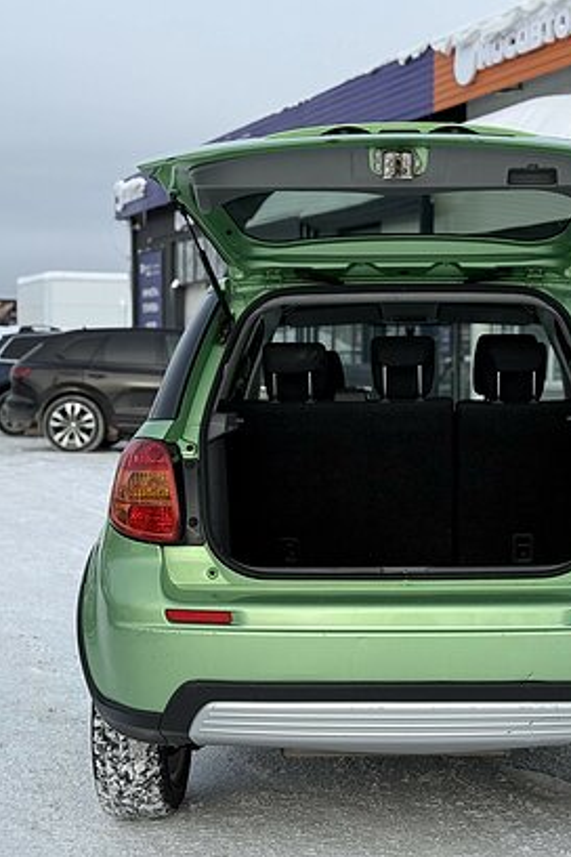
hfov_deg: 20.2
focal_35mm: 67
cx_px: 405
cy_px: 428
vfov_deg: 30.1
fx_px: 1594
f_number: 1.78
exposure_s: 1/2494
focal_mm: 6.76
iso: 64
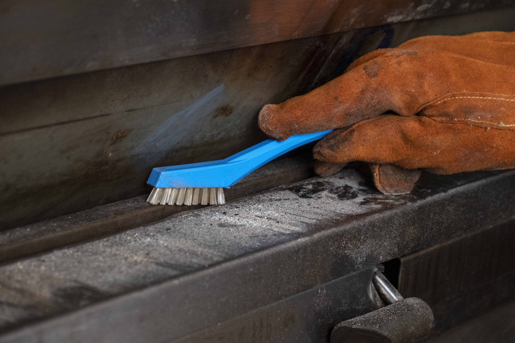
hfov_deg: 19.5
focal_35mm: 105
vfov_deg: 13.0
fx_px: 1502
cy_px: 172
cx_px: 258
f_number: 5.3
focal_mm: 70.2
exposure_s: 1/125
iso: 1600
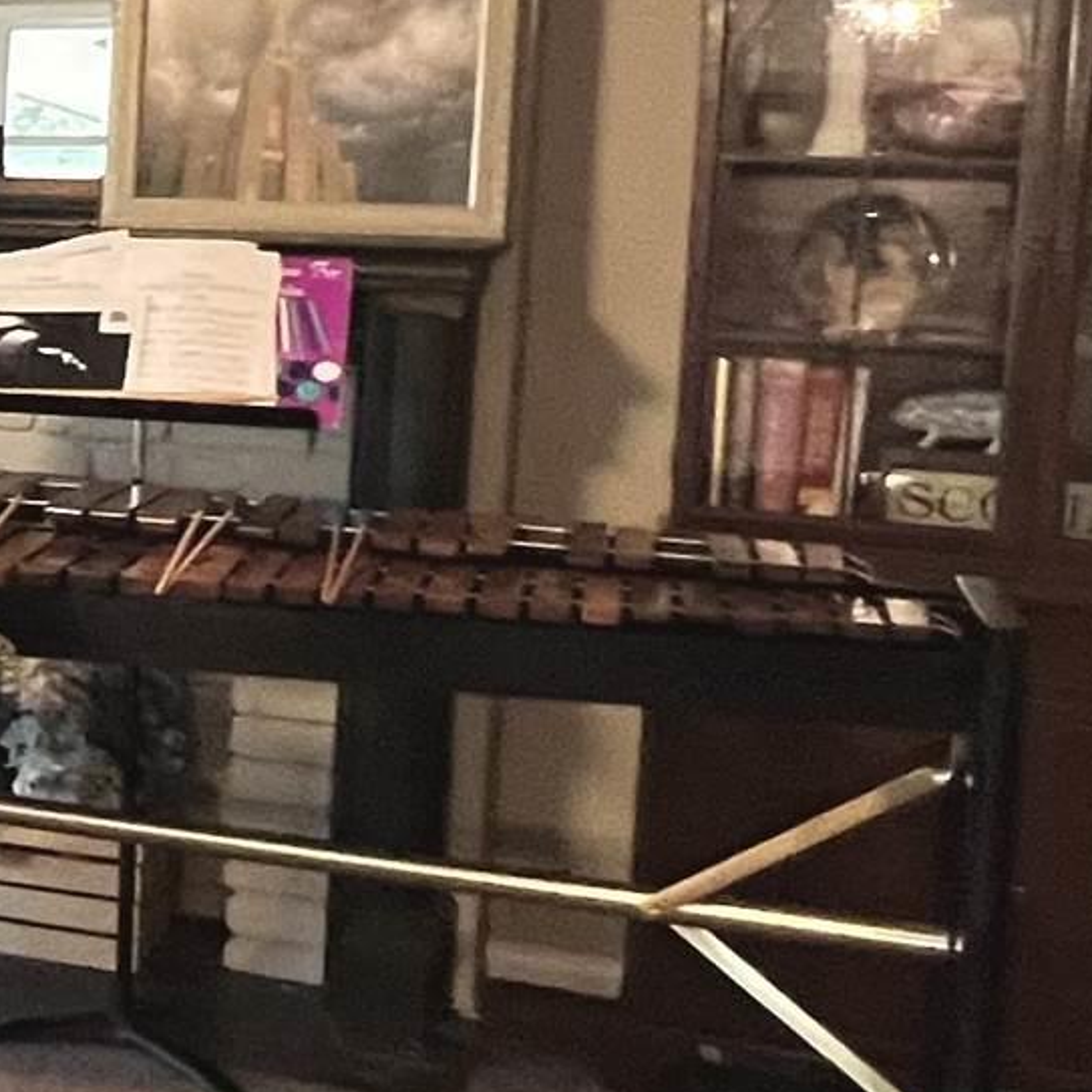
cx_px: -716
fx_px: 2320
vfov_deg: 26.3
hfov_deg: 20.8
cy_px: 346
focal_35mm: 65
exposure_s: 1/60
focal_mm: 1.57
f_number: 1.8
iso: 500
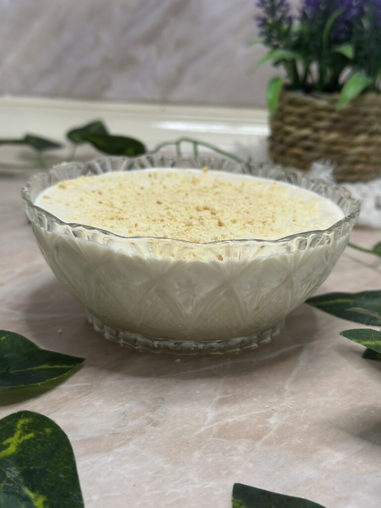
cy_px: 254
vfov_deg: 39.7
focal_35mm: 48
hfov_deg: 30.3
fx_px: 704
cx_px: 190
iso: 250
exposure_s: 1/50
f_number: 1.78
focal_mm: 6.86
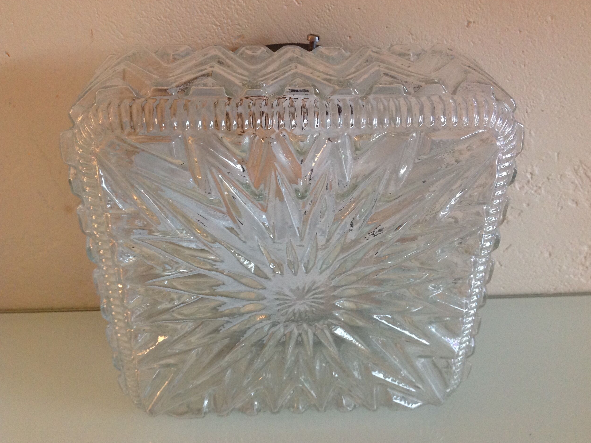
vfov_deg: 39.7
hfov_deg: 51.4
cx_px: 299
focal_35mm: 36
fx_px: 615
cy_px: 225
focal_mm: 4.28
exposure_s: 1/17
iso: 200
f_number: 2.4
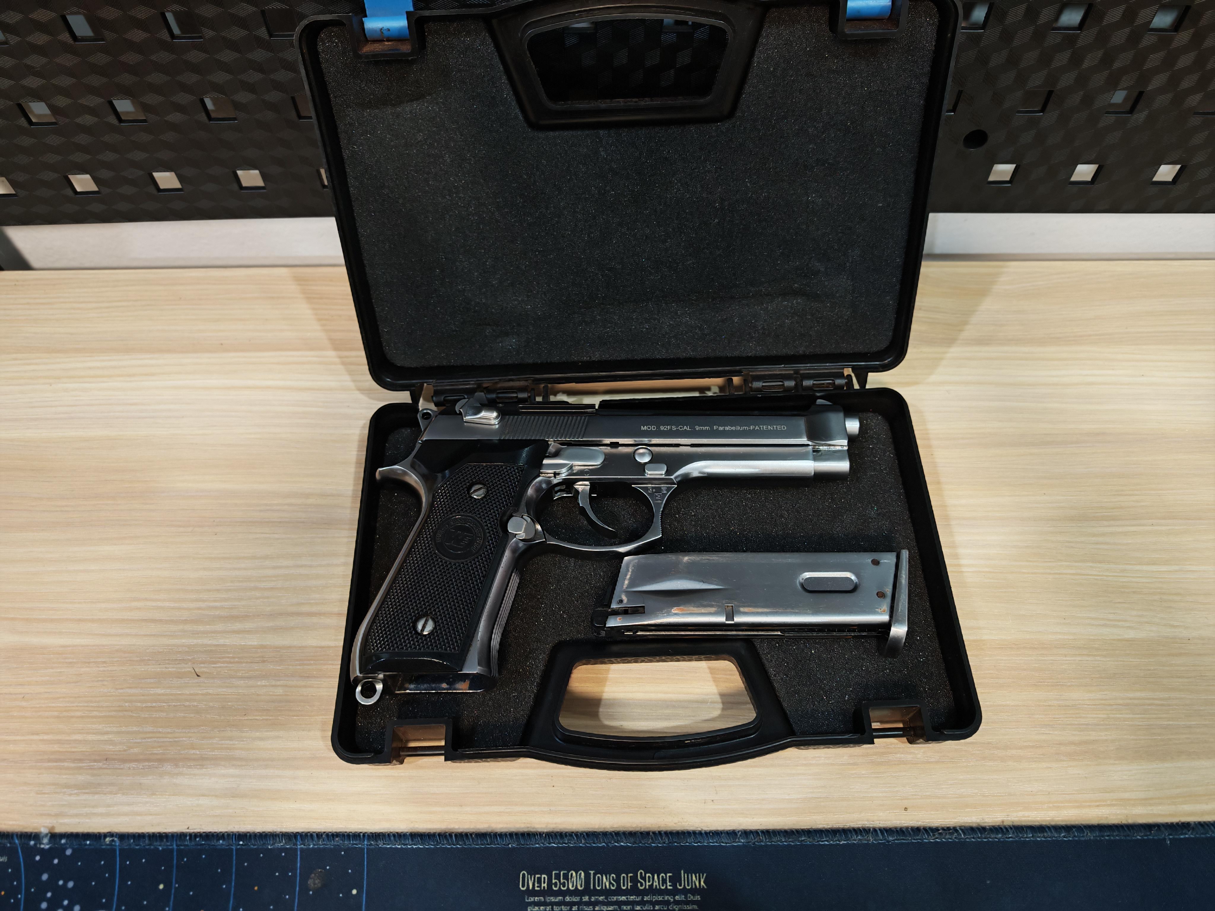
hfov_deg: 71.6
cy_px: 456
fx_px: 842
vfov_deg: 56.8
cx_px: 608
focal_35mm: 24
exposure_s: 1/33
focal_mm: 6.83
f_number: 2
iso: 320
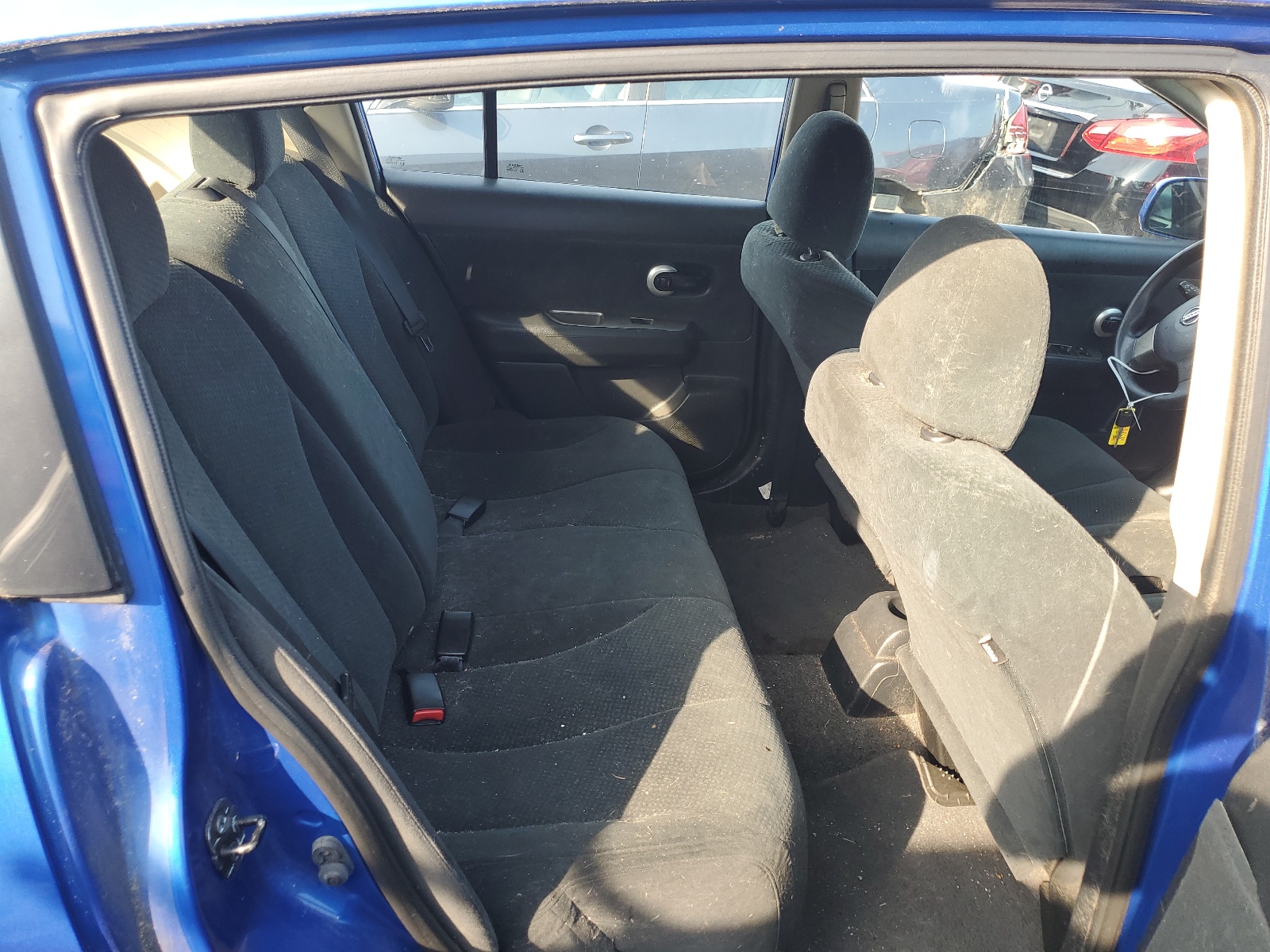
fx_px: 954
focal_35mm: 26
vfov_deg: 53.1
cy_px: 476
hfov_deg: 67.3
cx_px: 635
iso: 50
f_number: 1.5
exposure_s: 1/192
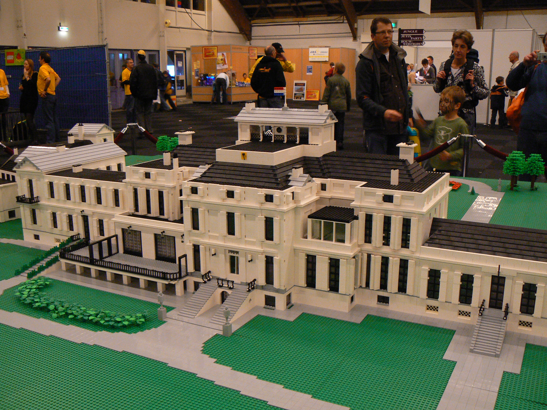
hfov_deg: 51.4
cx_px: 274
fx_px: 569
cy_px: 205
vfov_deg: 39.7
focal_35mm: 36
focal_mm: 6
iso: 200
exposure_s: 1/13
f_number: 2.8
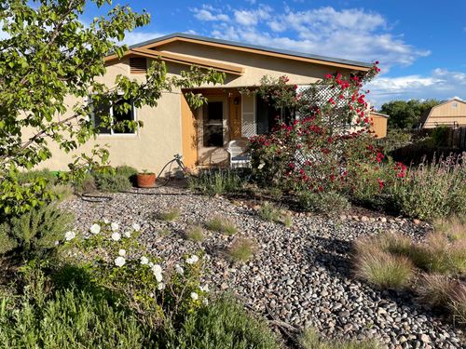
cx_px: 233
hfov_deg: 67.3
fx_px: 350
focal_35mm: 26
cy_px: 174
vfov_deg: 53.1
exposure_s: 1/3040
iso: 32
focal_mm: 4.2
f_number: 1.6
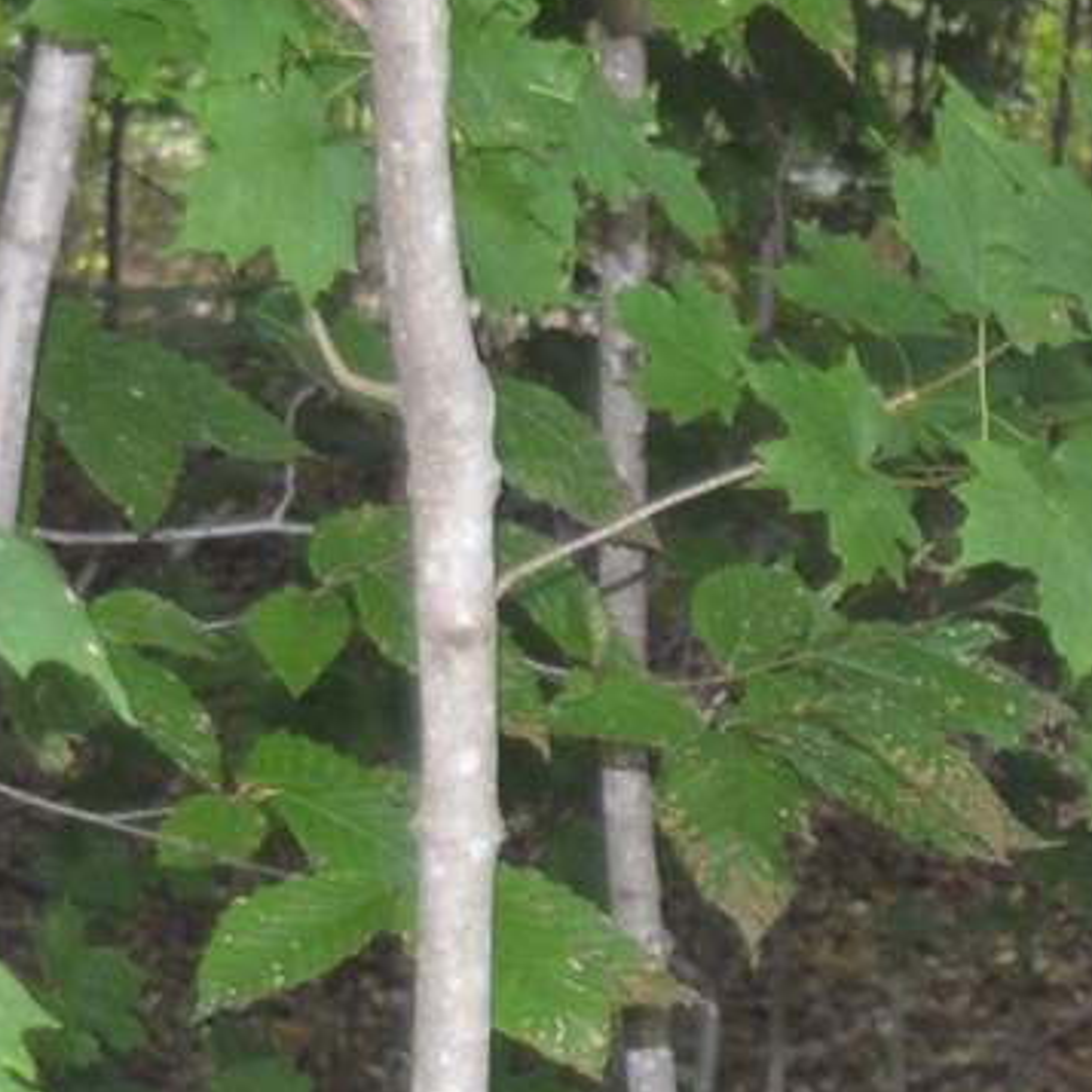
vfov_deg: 5.5
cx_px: 2511
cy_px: 382
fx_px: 11337
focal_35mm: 318
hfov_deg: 5.4
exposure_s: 1/80
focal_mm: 29
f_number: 4.2
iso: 400
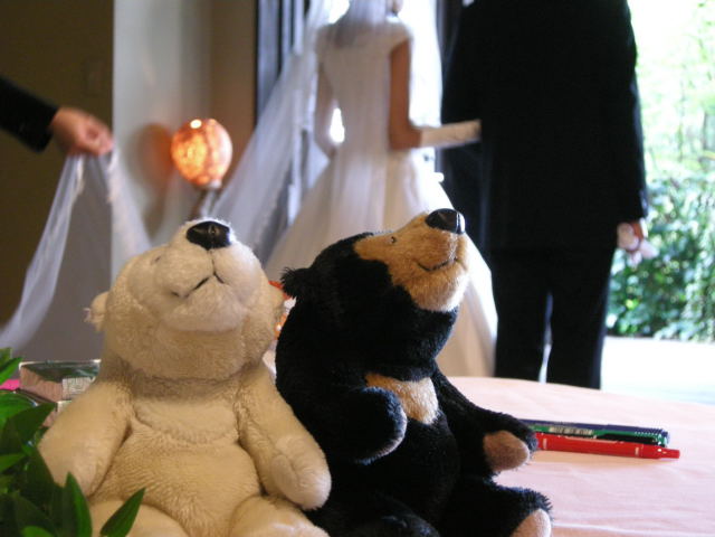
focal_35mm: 75
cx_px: 358
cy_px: 268
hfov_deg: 26.0
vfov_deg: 19.6
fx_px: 1549
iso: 400
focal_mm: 15.7
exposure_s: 1/11.4
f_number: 3.9
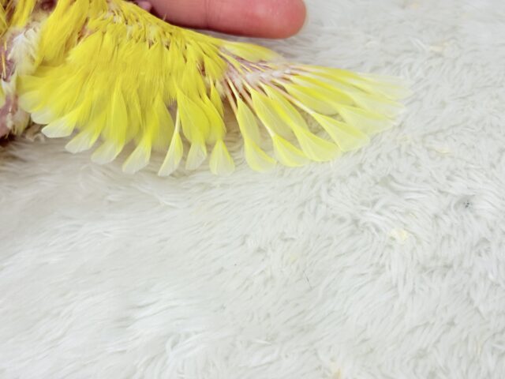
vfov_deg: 28.0
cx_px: 252
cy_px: 190
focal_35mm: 52
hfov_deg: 36.8
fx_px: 759
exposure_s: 1/50
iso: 32
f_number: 1.6
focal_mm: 5.96
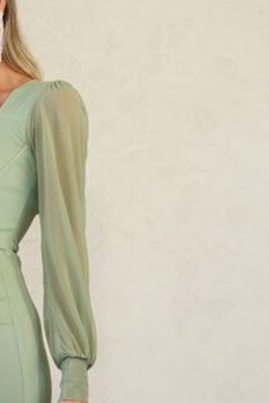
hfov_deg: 12.9
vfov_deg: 19.0
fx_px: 1172
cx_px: -26
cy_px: 408
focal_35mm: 105
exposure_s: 1/200
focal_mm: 36.2
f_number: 4
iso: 500
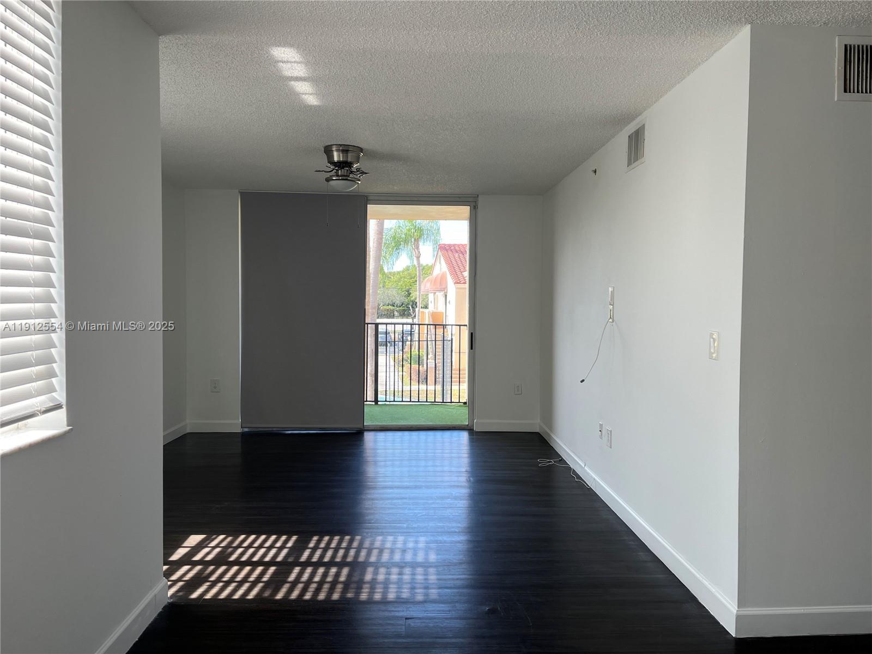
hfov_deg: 67.3
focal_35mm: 26
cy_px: 327
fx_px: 655
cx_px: 436
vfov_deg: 53.1
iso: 40
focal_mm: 5.1
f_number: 1.6
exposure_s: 1/232
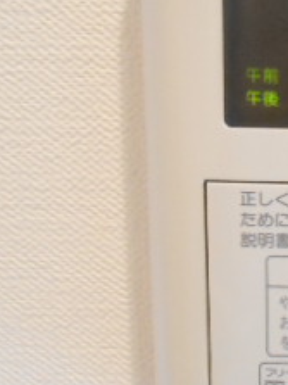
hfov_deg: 16.2
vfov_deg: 22.8
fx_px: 955
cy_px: 207
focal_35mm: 86
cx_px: 379
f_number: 3.4
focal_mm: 5.1
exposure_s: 1/40
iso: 800
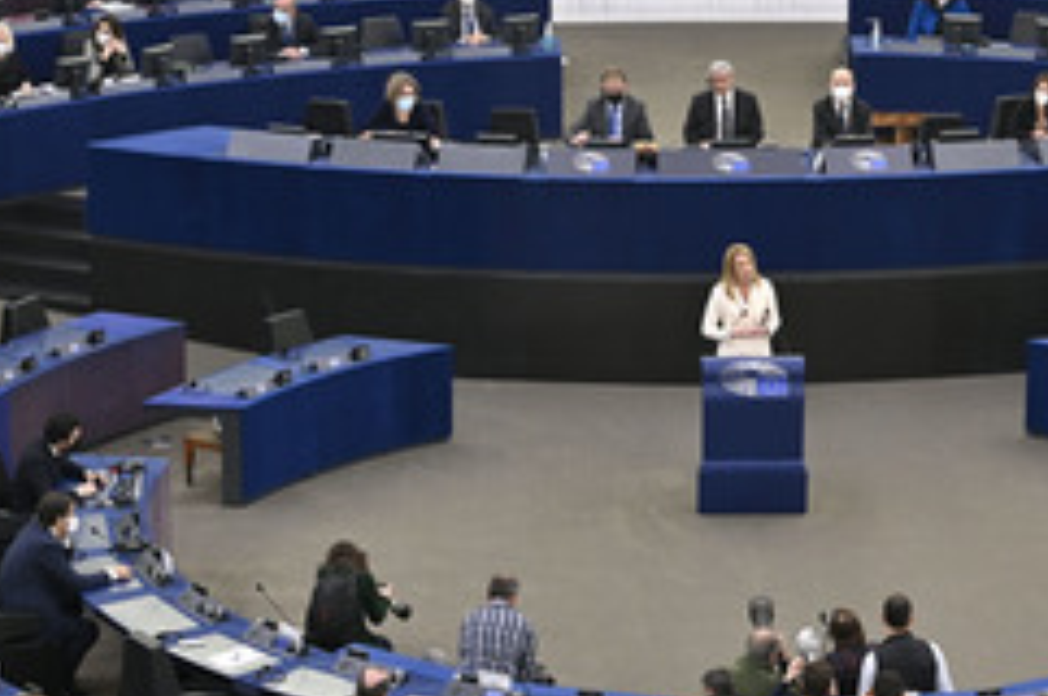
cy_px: 226
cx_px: 741
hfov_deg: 14.0
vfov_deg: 9.4
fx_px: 4244
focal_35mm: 146
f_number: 2.8
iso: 800
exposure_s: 1/320
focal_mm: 78
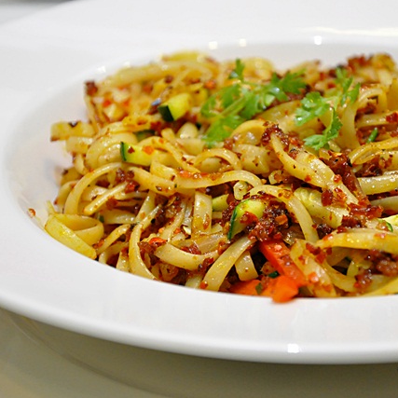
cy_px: 199
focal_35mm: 128
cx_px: 236
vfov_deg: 13.6
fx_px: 1665
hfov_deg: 13.6
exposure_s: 1/60
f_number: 5.3
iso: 2000
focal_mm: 66
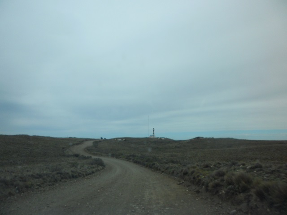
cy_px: 108
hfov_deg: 65.3
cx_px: 144
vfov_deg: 51.4
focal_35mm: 27
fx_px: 224
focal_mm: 4.9
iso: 80
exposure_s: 1/180
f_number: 8.9
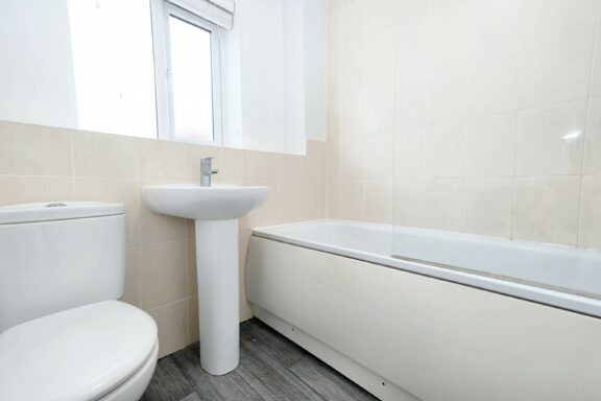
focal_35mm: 15
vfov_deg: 77.3
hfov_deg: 100.4
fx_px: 250
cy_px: 200
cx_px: 300
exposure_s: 1/60
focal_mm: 10
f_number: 4
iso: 200
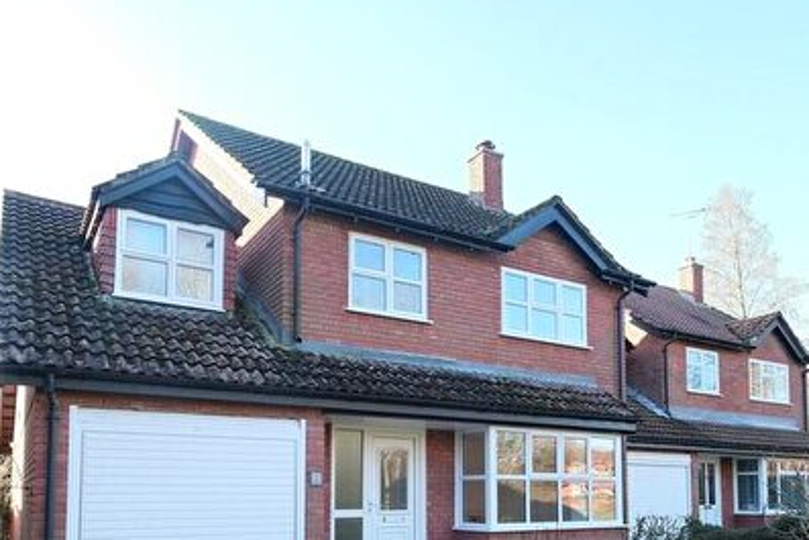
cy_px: 451
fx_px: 674
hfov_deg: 61.9
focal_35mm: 30
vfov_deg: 41.3
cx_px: 403
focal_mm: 11
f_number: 5
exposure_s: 1/110
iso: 320
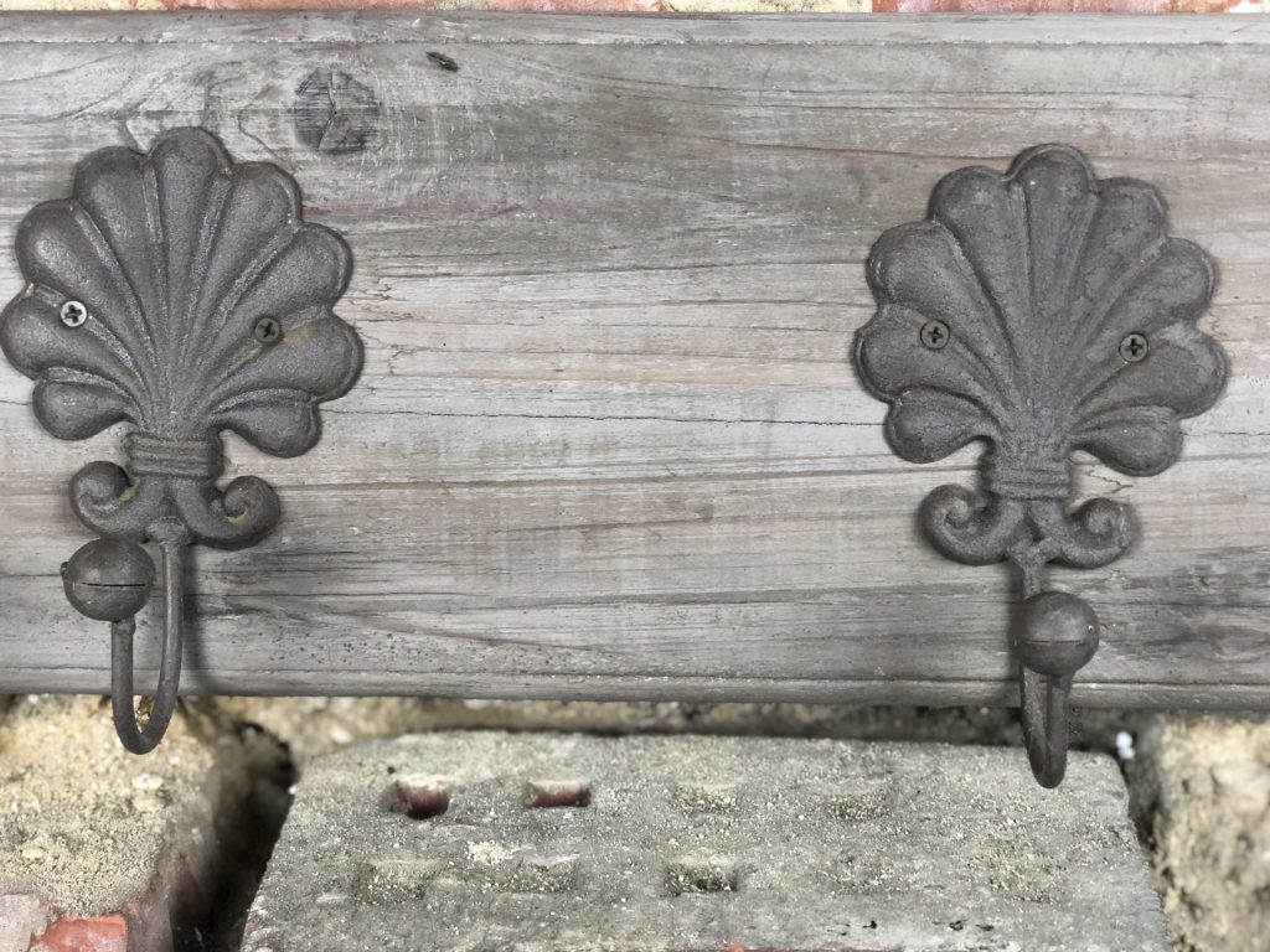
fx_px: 1908
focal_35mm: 52
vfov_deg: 28.0
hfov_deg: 36.8
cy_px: 476
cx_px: 635
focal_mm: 6
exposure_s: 1/50
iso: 64
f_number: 2.4
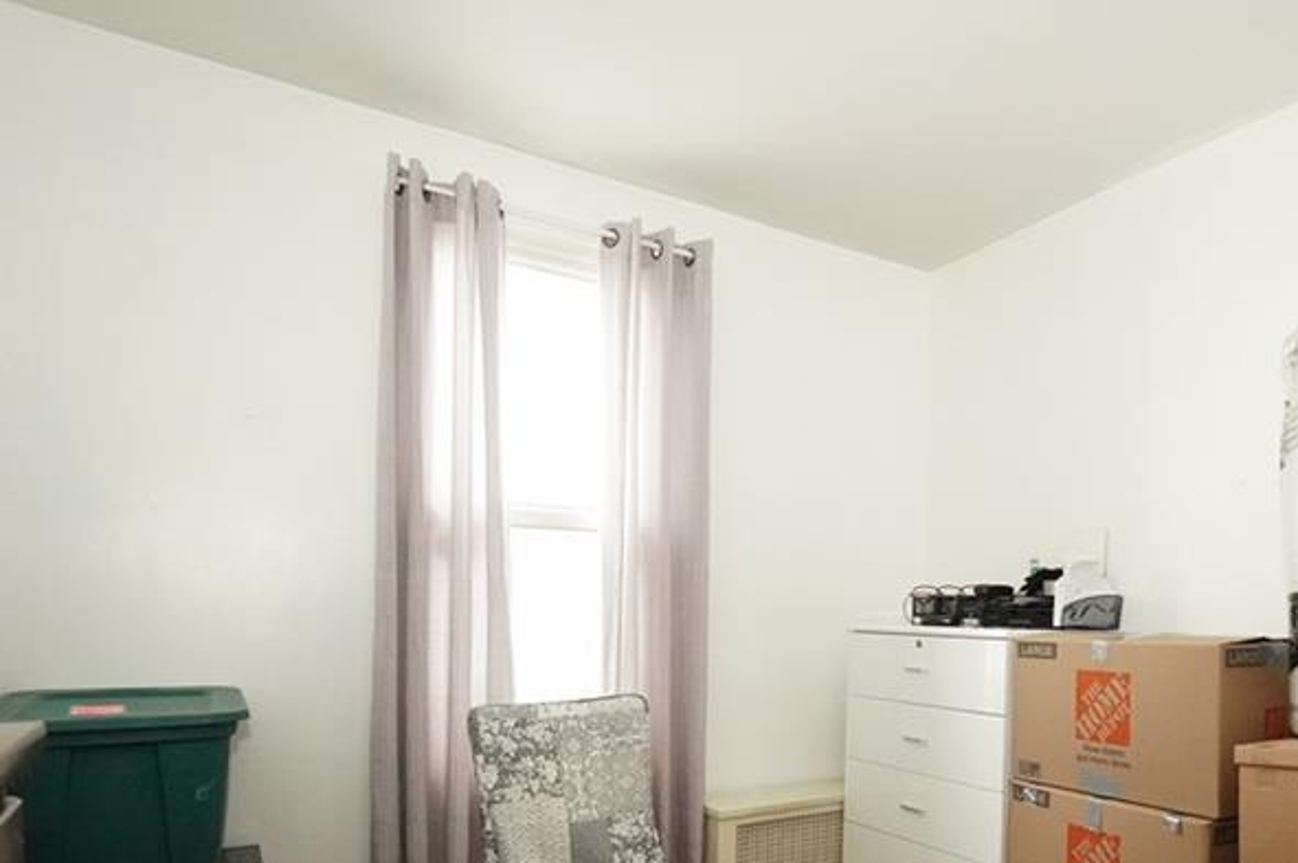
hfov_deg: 66.6
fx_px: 937
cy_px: 626
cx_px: 914
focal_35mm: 26
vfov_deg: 48.0
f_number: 4.5
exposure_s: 1/125
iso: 4000
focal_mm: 10
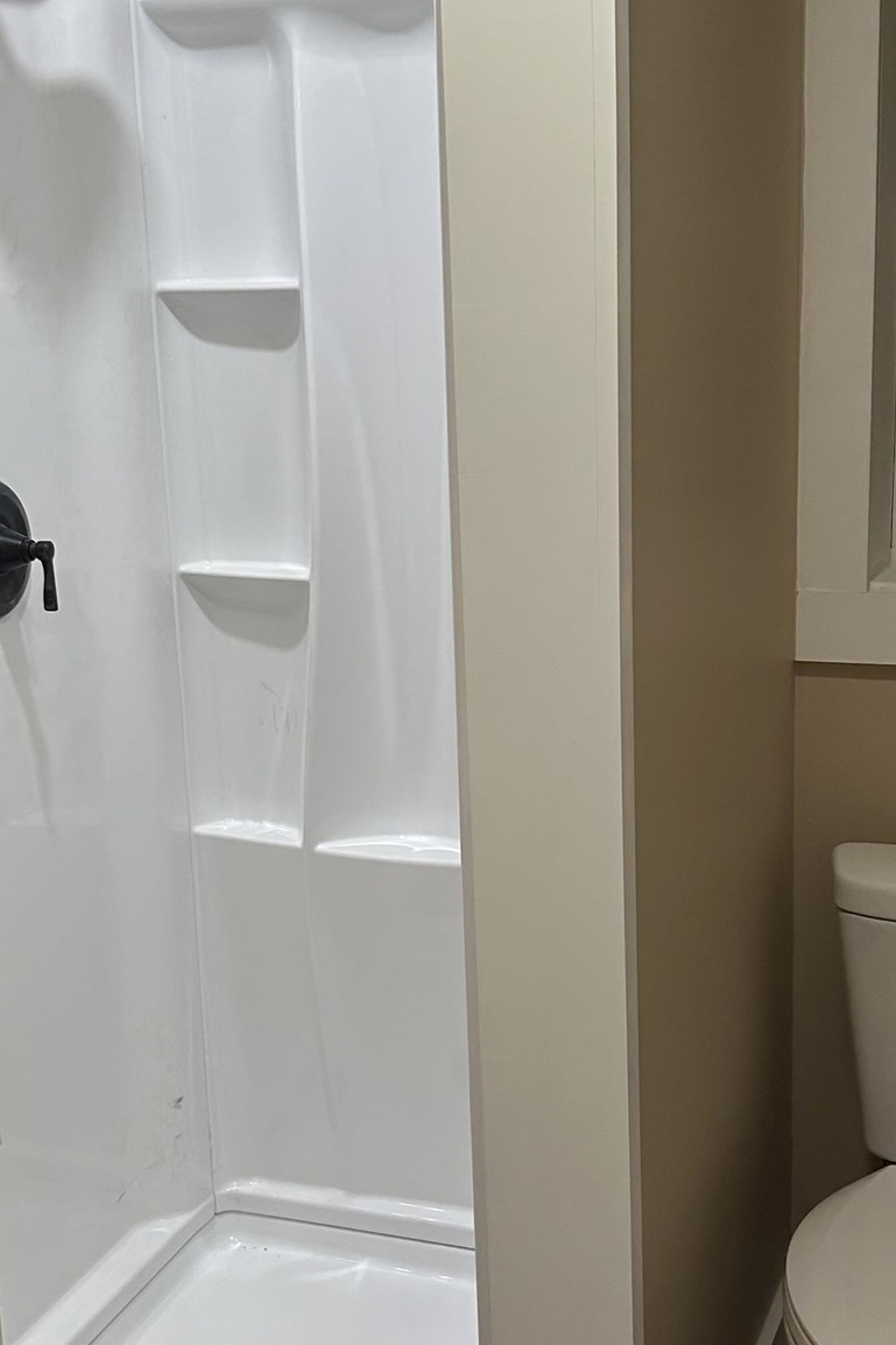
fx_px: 2016
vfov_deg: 36.8
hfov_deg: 25.0
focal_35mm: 54
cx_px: 374
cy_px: 739
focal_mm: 5.7
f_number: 1.5
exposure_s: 1/120
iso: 100
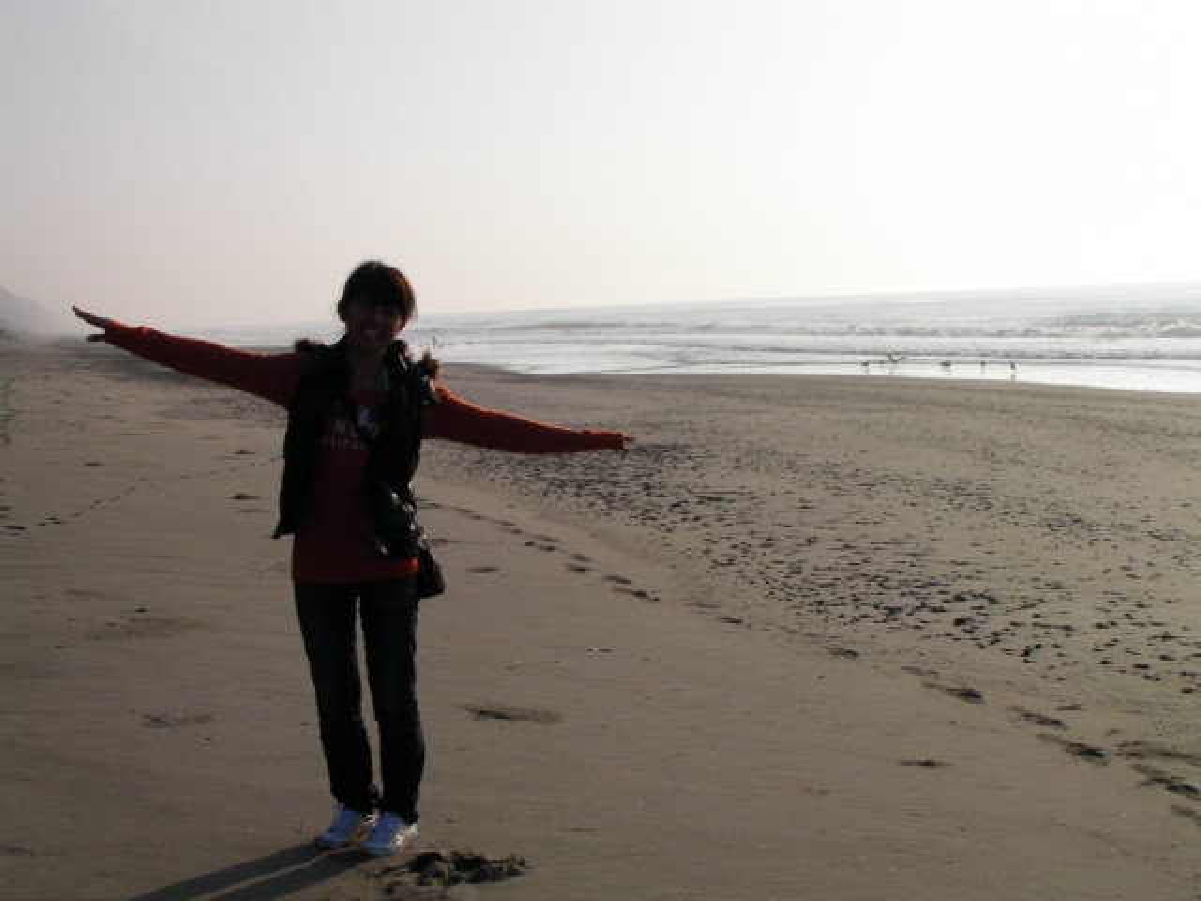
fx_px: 1839
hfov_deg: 36.2
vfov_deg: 27.5
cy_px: 450
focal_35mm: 53
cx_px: 600
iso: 50
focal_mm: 8.9
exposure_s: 1/378
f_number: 5.7
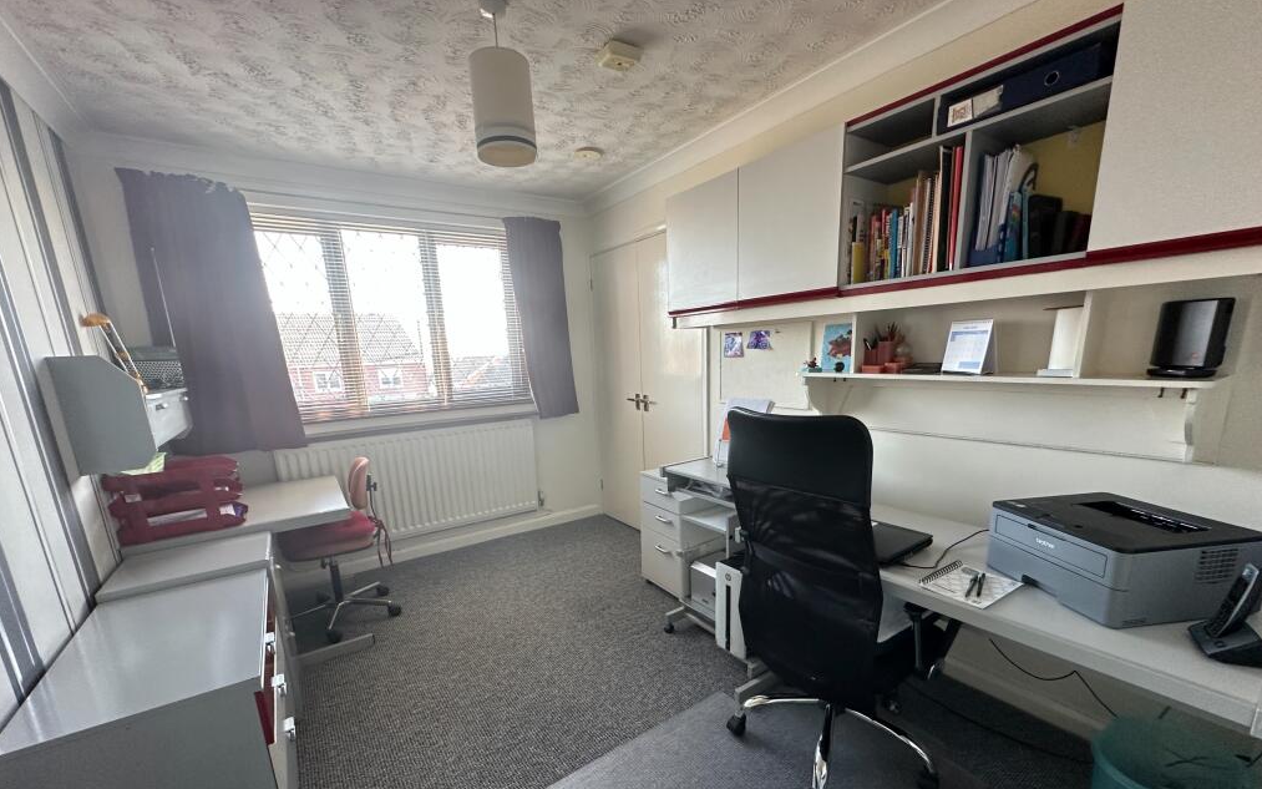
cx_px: 634
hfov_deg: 101.5
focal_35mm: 15
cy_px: 471
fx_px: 516
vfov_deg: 74.0
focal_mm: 2.22
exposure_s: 1/100
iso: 200
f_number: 2.2
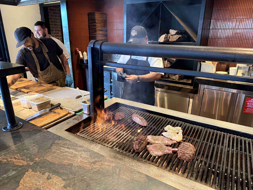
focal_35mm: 24
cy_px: 95
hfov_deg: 71.6
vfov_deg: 56.8
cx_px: 126
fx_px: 175
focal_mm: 6.76
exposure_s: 1/60
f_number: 1.78
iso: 640
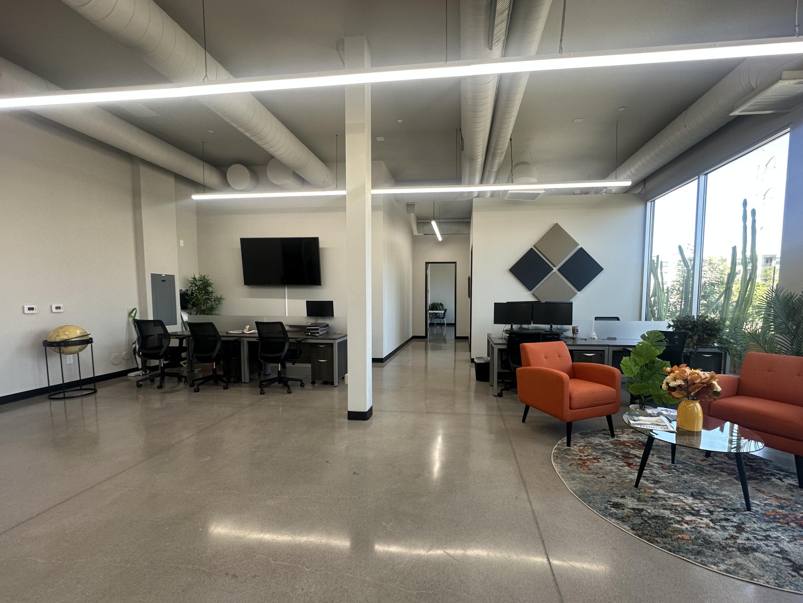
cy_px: 321
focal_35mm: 15
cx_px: 424
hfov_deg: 98.1
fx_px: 348
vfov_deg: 81.6
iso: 100
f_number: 2.2
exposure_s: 1/120
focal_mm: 2.22
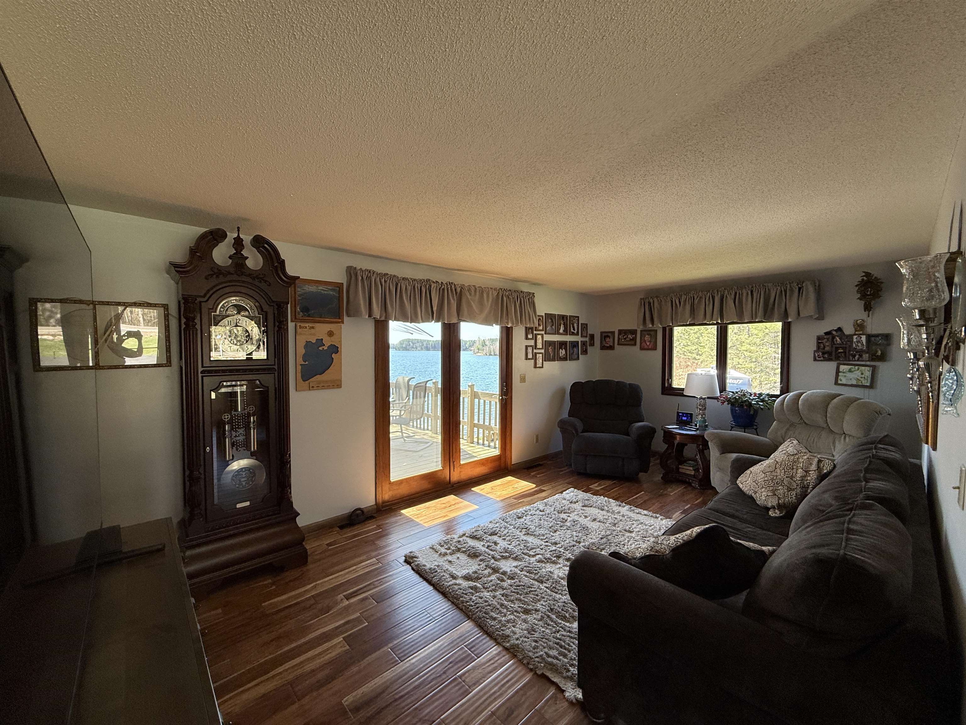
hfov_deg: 102.1
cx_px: 483
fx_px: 391
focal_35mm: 14
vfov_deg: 85.7
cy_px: 362
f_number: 2.2
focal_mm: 2.22
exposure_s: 1/99
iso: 125
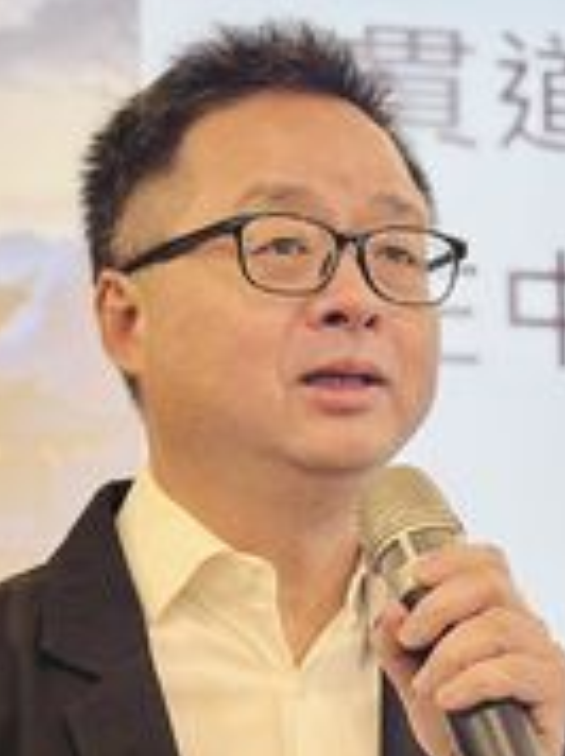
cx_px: 544
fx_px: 2356
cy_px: 425
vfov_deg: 18.2
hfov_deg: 13.5
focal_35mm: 108
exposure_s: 1/120
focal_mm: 6.86
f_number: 1.78
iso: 125
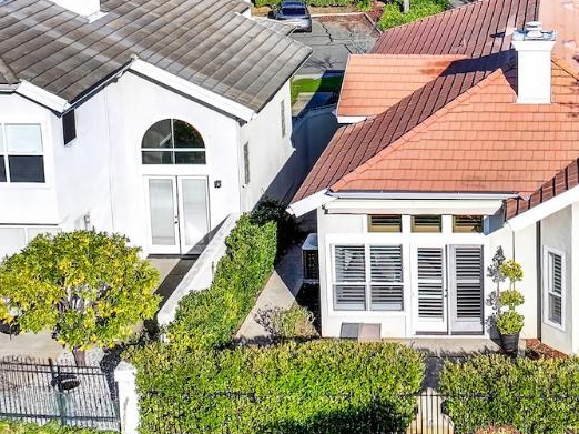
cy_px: -1
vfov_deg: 20.6
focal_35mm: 69
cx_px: 540
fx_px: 1154
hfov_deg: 27.0
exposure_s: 1/2500
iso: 170
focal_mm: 12.3
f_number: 2.8
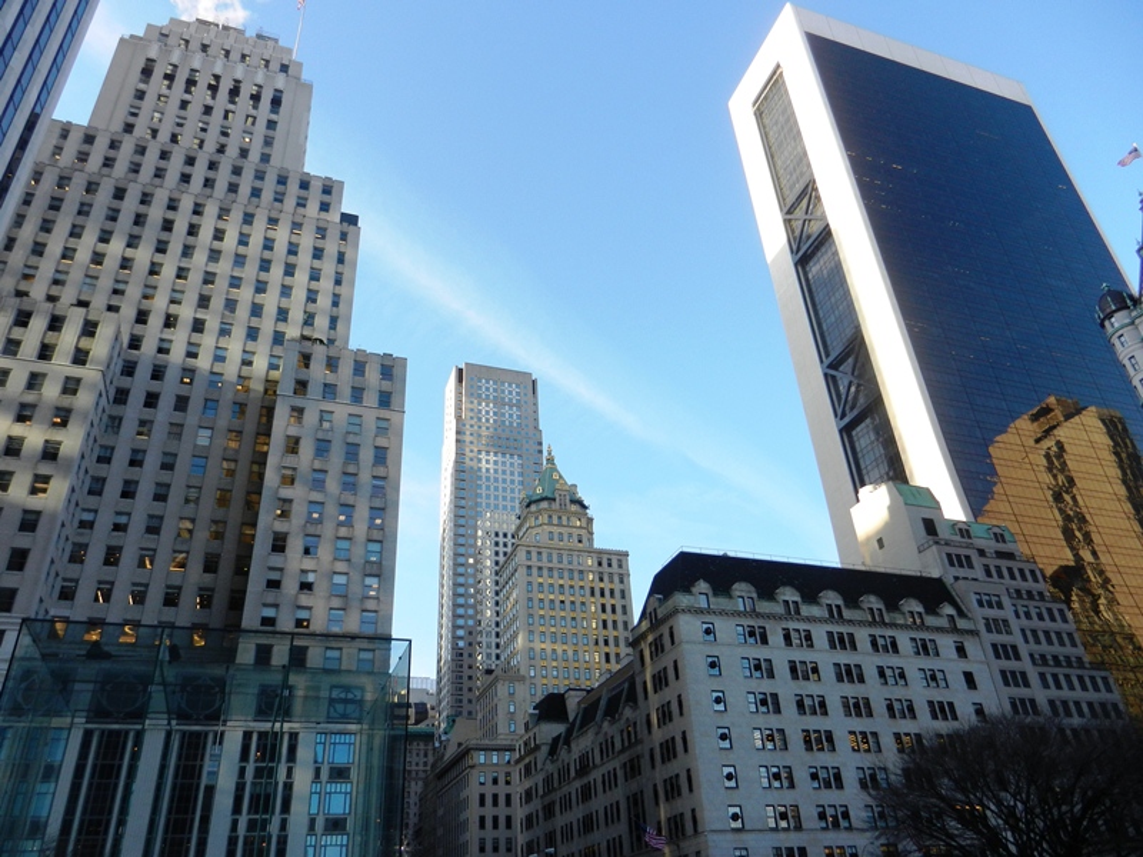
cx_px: 572
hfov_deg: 69.4
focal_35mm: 25
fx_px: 825
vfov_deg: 54.9
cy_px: 428
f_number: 3.5
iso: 160
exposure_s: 1/400
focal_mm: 4.5
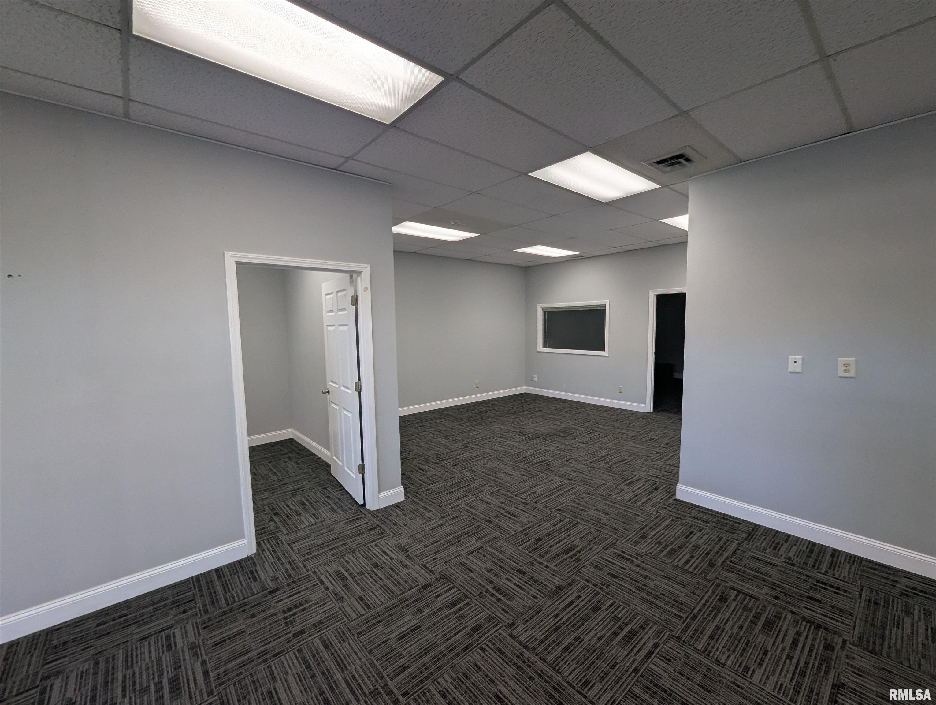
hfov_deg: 106.1
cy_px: 352
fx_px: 352
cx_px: 468
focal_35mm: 13
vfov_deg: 90.1
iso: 55
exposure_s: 1/91.3
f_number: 2.2
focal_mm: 1.95
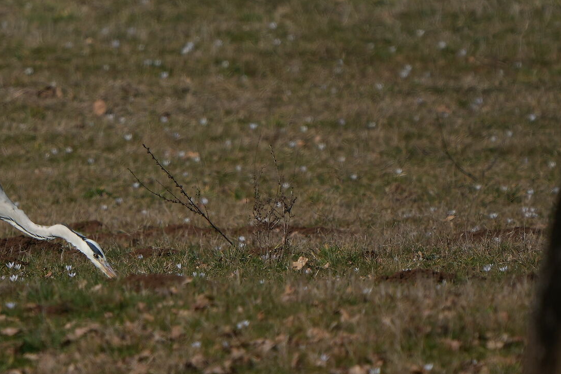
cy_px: 188
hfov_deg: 1.0
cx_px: 47
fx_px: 30846
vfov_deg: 0.7
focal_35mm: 1979
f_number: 6.3
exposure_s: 1/800
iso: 100
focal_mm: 600
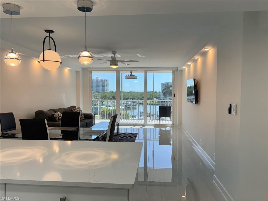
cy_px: 100
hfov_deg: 67.3
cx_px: 134
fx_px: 201
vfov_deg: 53.1
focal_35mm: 26
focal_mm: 5.96
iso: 50
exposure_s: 1/249
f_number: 1.6
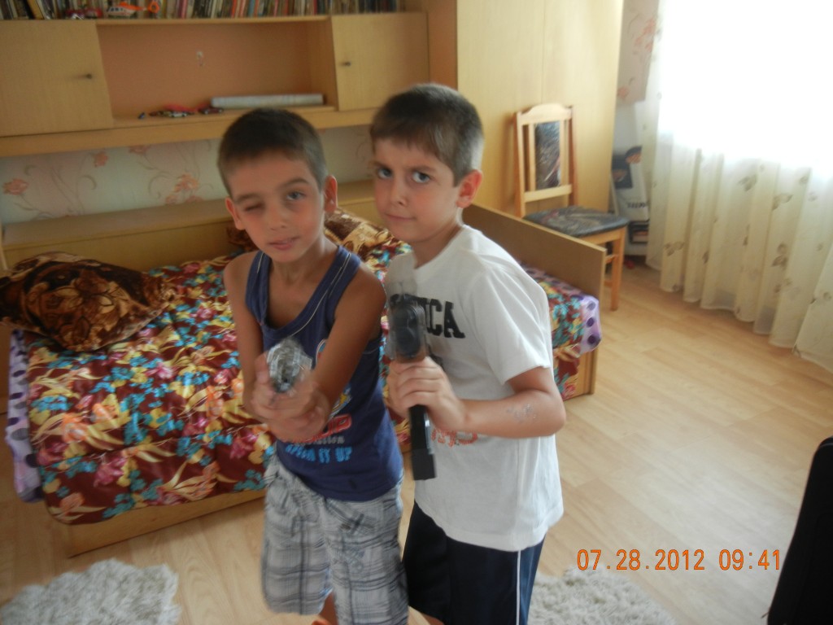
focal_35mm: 30
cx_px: 416
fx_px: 722
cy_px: 312
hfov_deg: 60.0
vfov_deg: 46.8
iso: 200
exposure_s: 1/1.7
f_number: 3.5
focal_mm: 5.4
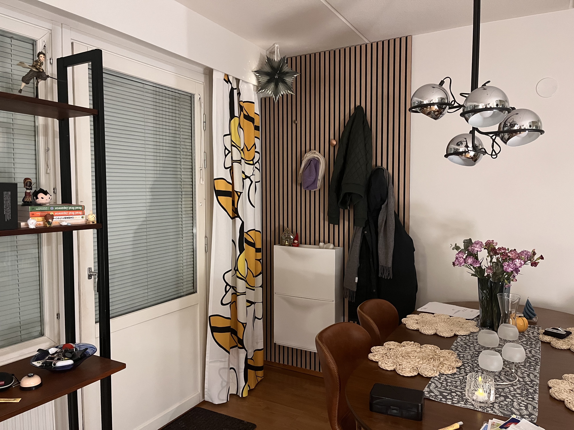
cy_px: 215
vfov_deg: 53.1
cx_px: 287
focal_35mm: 26
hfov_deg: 67.3
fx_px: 431
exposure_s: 1/34
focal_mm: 5.1
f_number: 1.6
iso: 400
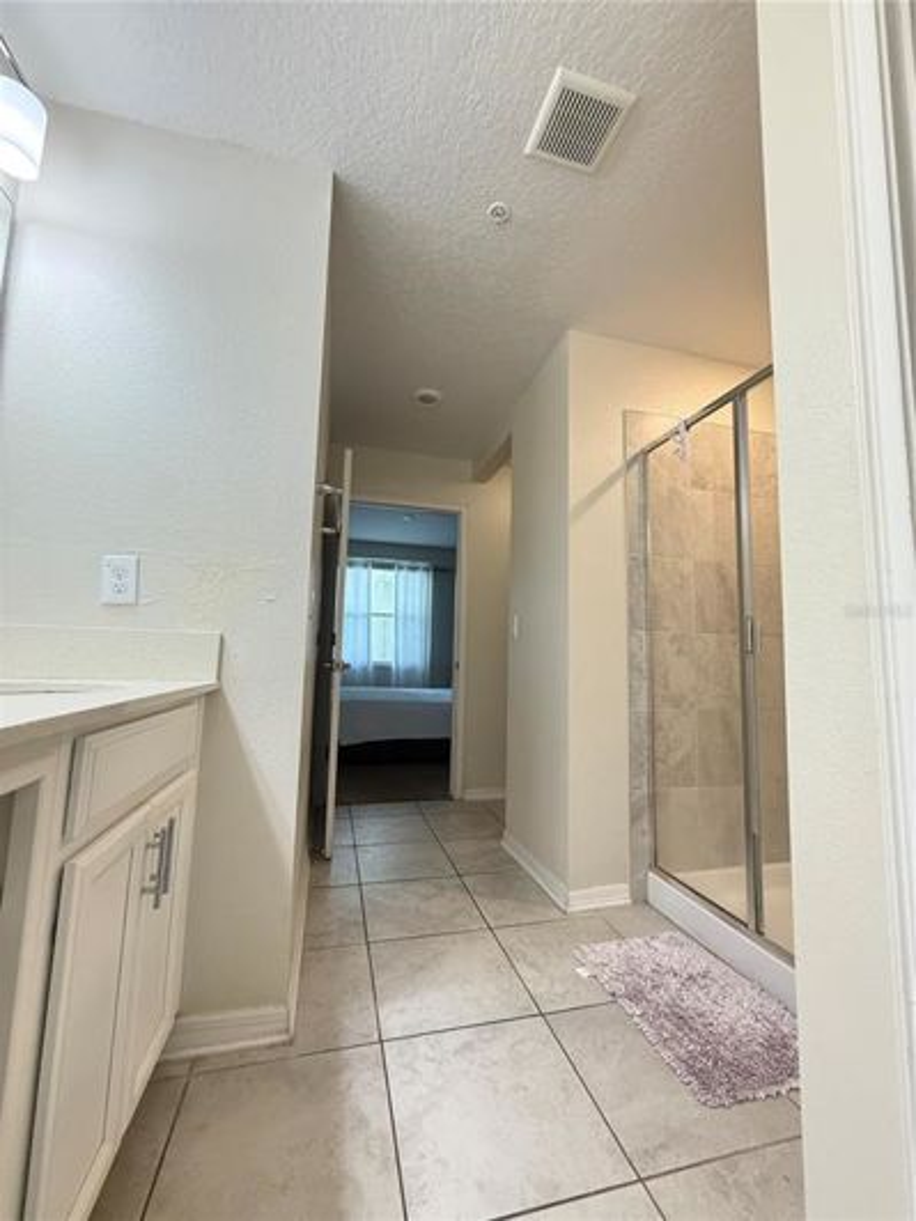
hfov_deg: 85.7
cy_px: 610
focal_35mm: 14
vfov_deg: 102.1
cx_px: 458
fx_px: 494
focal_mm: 2.22
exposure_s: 1/120
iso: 400
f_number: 2.2
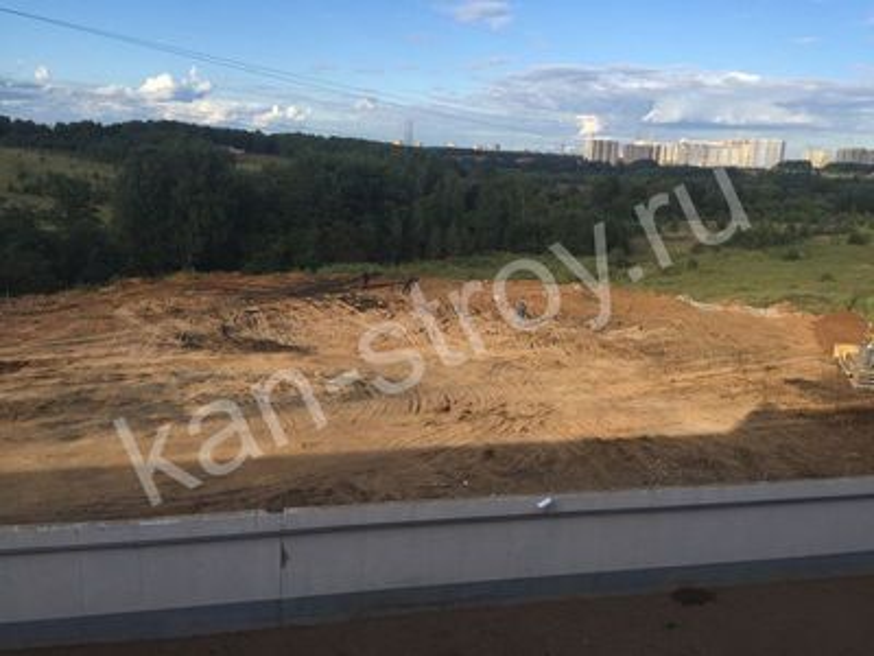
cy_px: 328
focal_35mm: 29
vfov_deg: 48.2
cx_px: 437
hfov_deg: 61.7
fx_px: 732
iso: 32
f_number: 2.2
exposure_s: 1/1364
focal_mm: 4.15
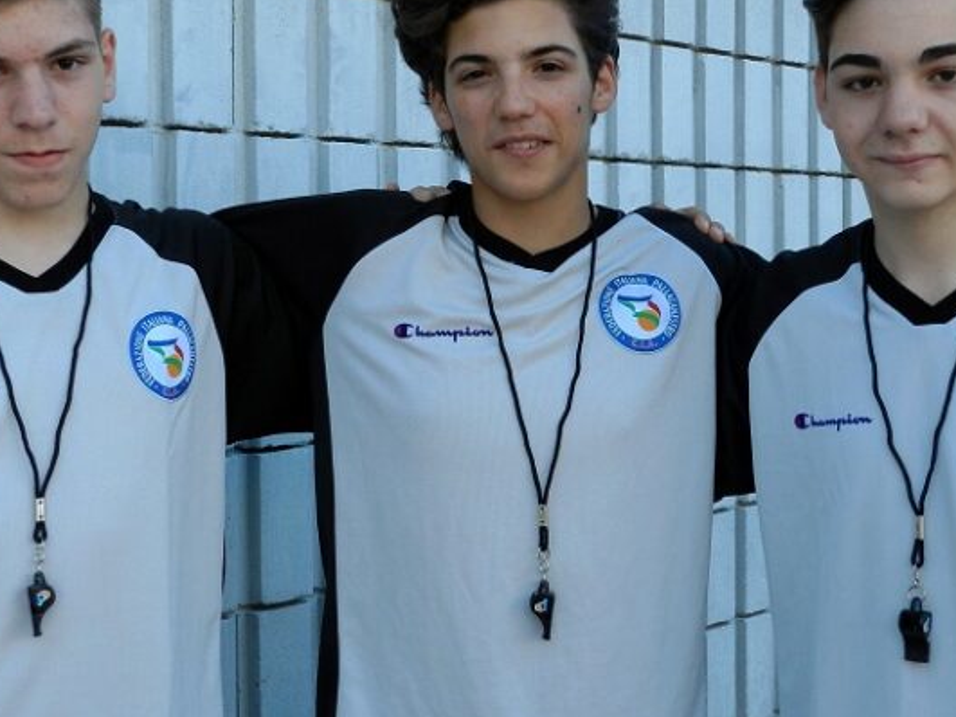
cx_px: 492
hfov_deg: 34.9
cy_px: 272
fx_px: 1519
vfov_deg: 26.5
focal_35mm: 55
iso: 160
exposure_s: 1/160
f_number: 4
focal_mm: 6.7
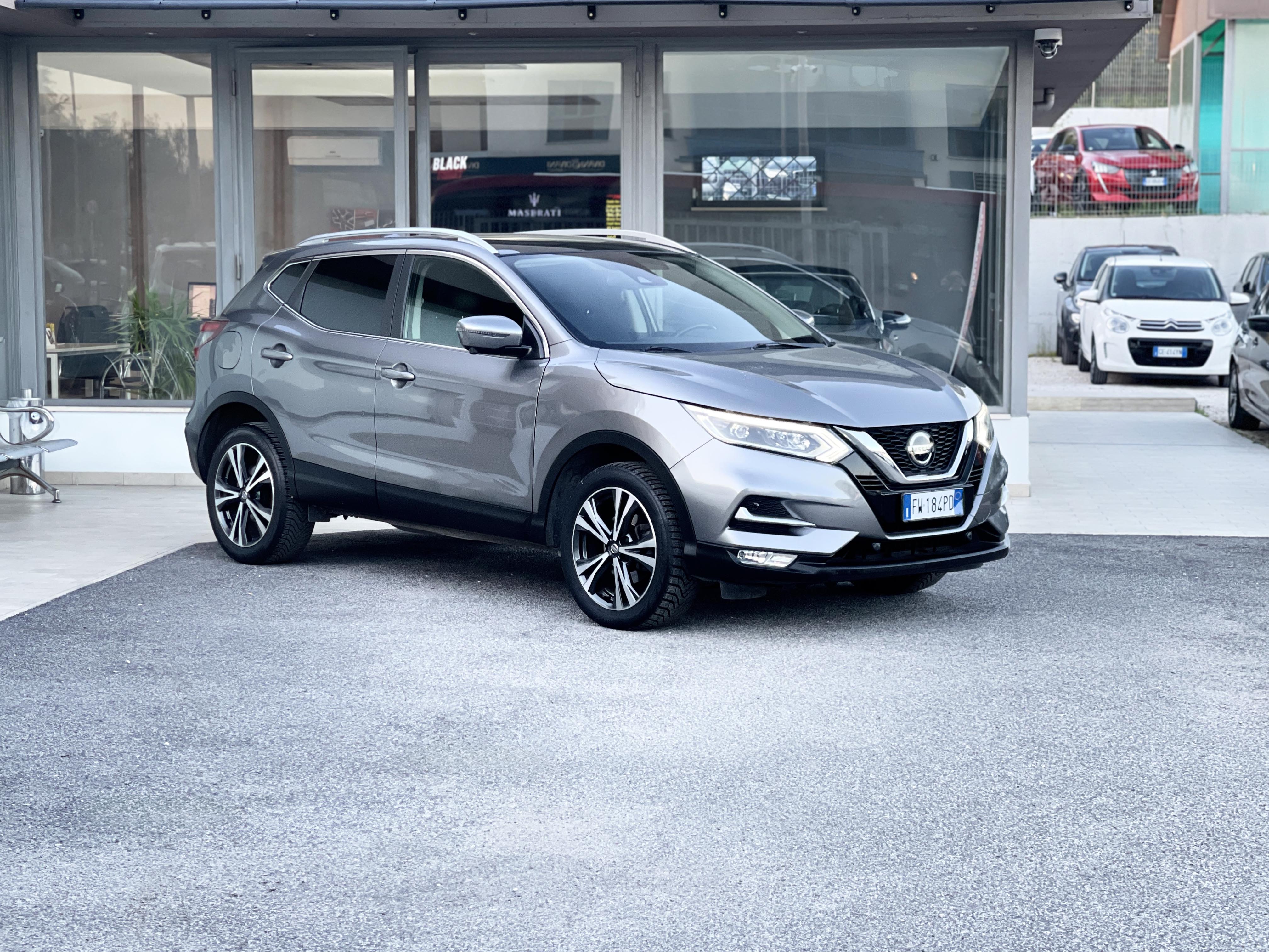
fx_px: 2346
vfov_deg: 22.9
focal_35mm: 64
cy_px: 476
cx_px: 634
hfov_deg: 30.3
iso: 125
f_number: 2.2
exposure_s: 1/121
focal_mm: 7.5
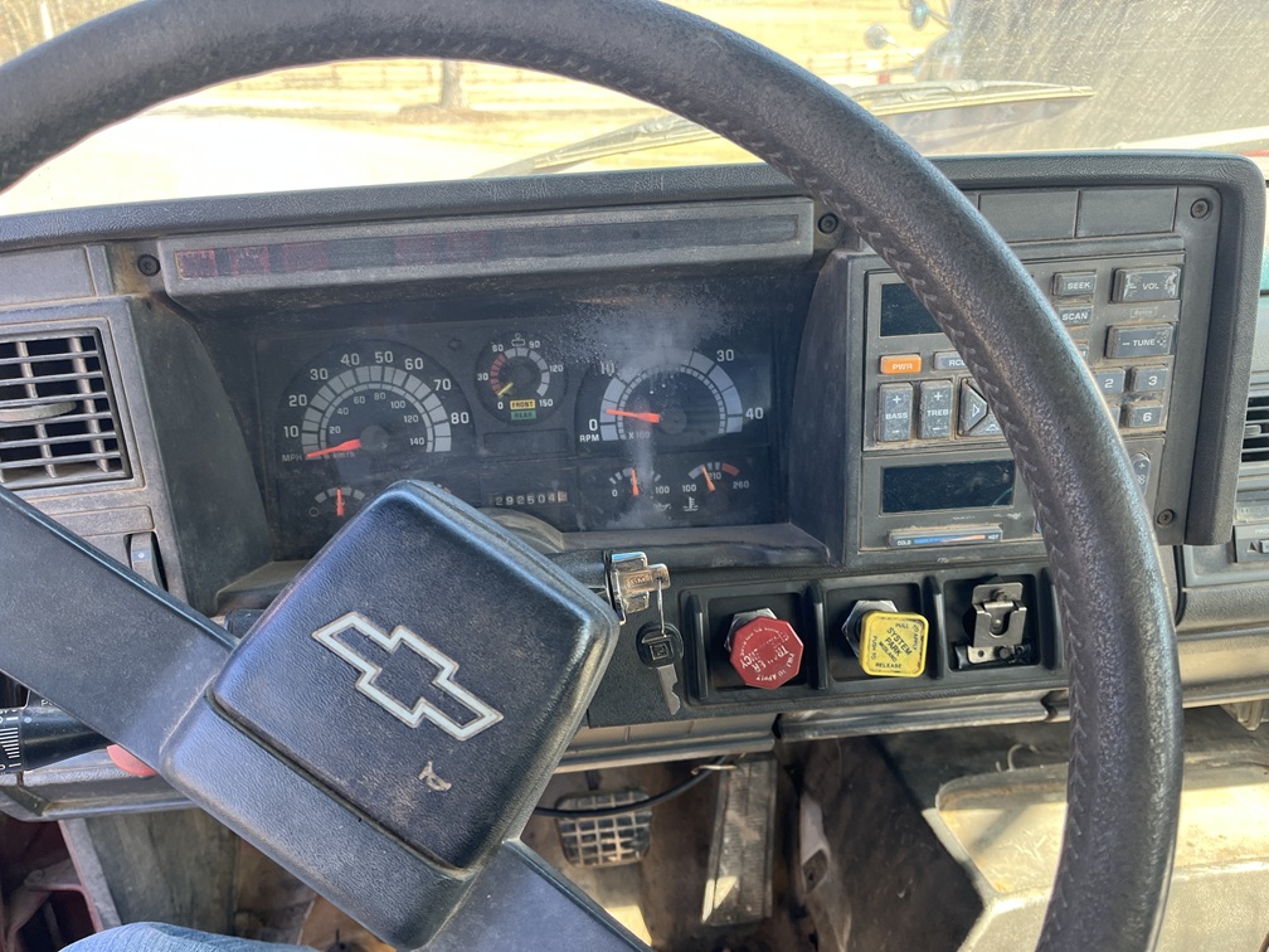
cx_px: 634
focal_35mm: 26
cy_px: 476
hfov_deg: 67.3
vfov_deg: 53.1
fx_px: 953
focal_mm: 5.1
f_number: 1.6
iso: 64
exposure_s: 1/128
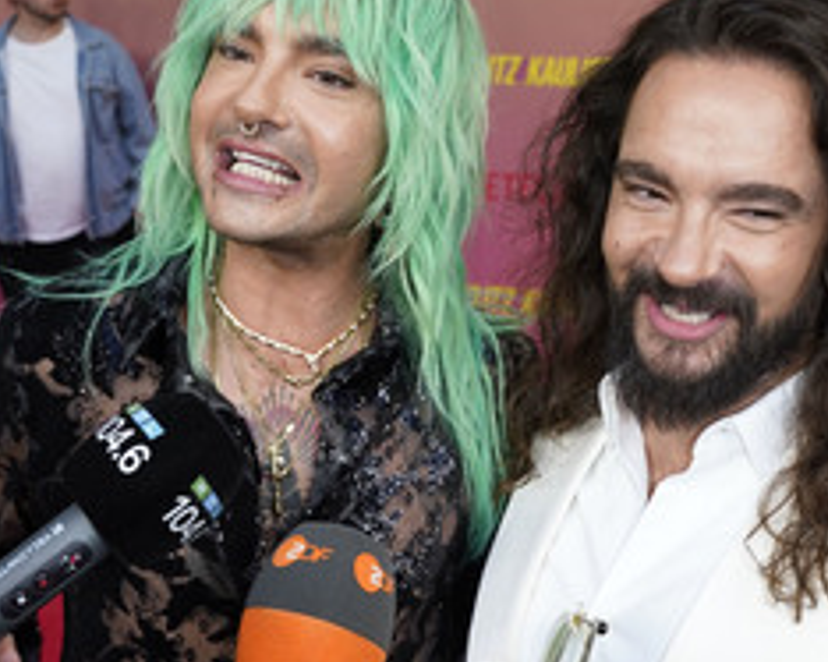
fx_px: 1372
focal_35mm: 56
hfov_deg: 33.6
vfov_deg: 27.1
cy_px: 347
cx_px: 419
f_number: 5.6
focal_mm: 31
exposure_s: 1/160
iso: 320
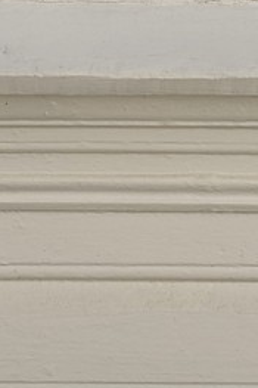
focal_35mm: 213
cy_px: -677
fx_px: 2293
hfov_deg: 6.4
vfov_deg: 8.5
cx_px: 41
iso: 200
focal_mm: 35
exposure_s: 1/160
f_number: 10
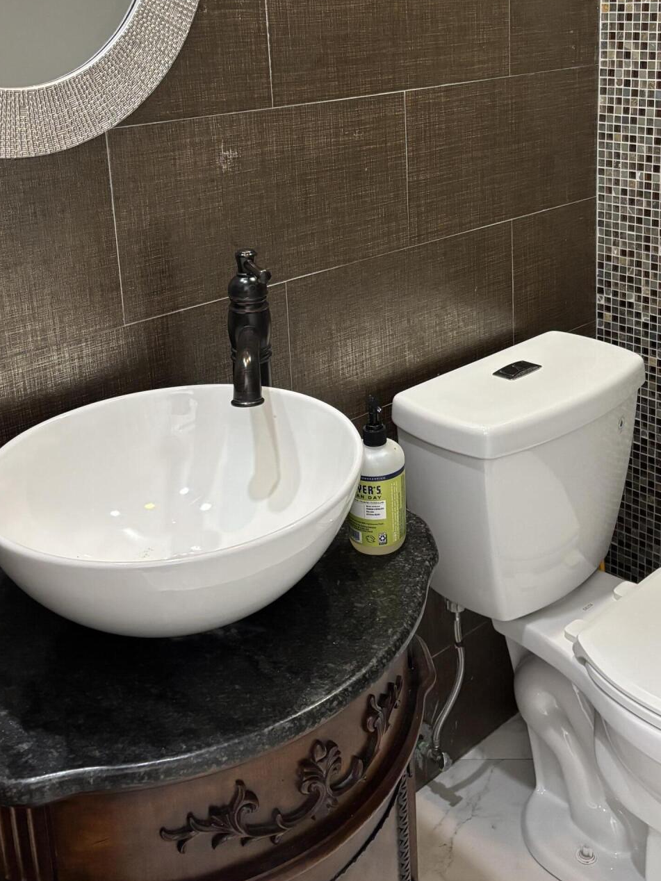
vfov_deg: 44.4
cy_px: 229
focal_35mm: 41
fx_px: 1044
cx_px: 404
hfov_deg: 35.0
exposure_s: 1/60
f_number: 1.6
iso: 400
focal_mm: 5.96
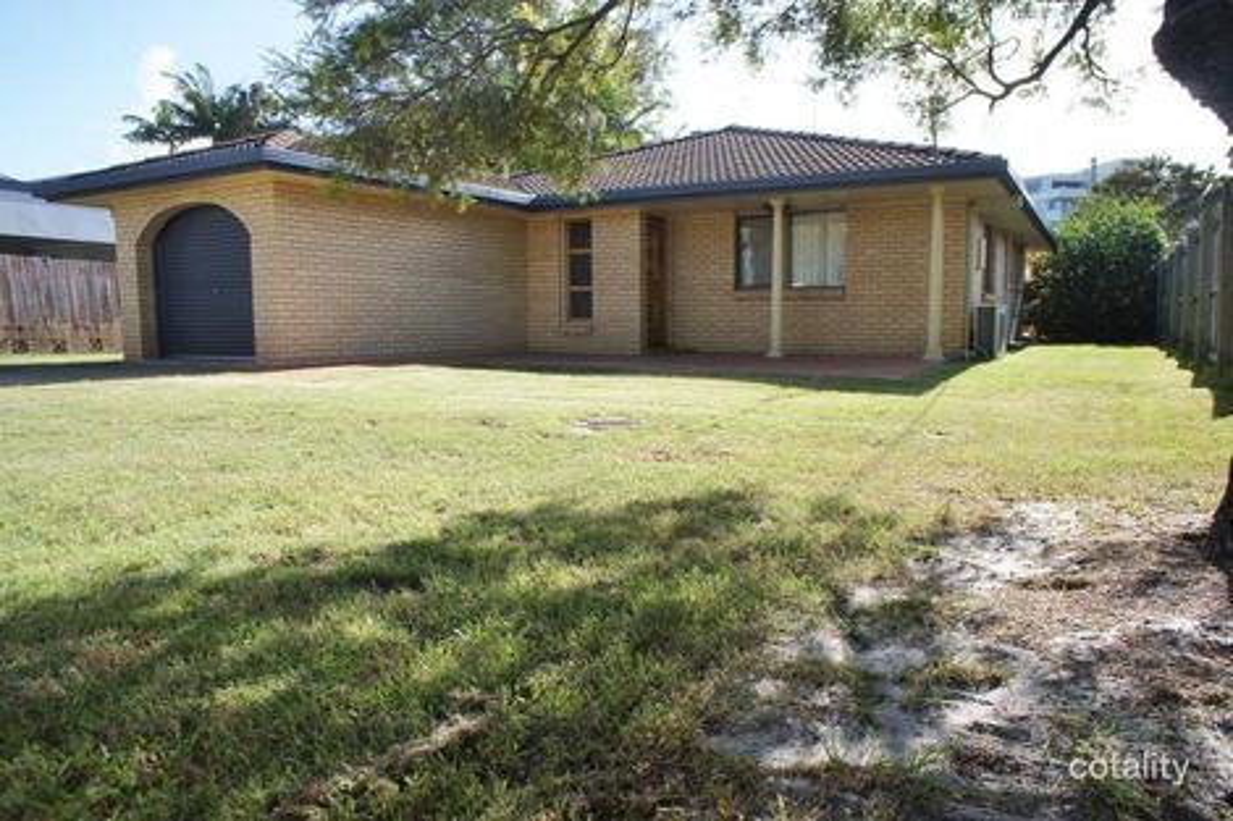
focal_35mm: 24
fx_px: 822
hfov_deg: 73.8
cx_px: 616
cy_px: 410
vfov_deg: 53.1
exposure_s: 1/250
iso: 200
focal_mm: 16
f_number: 8
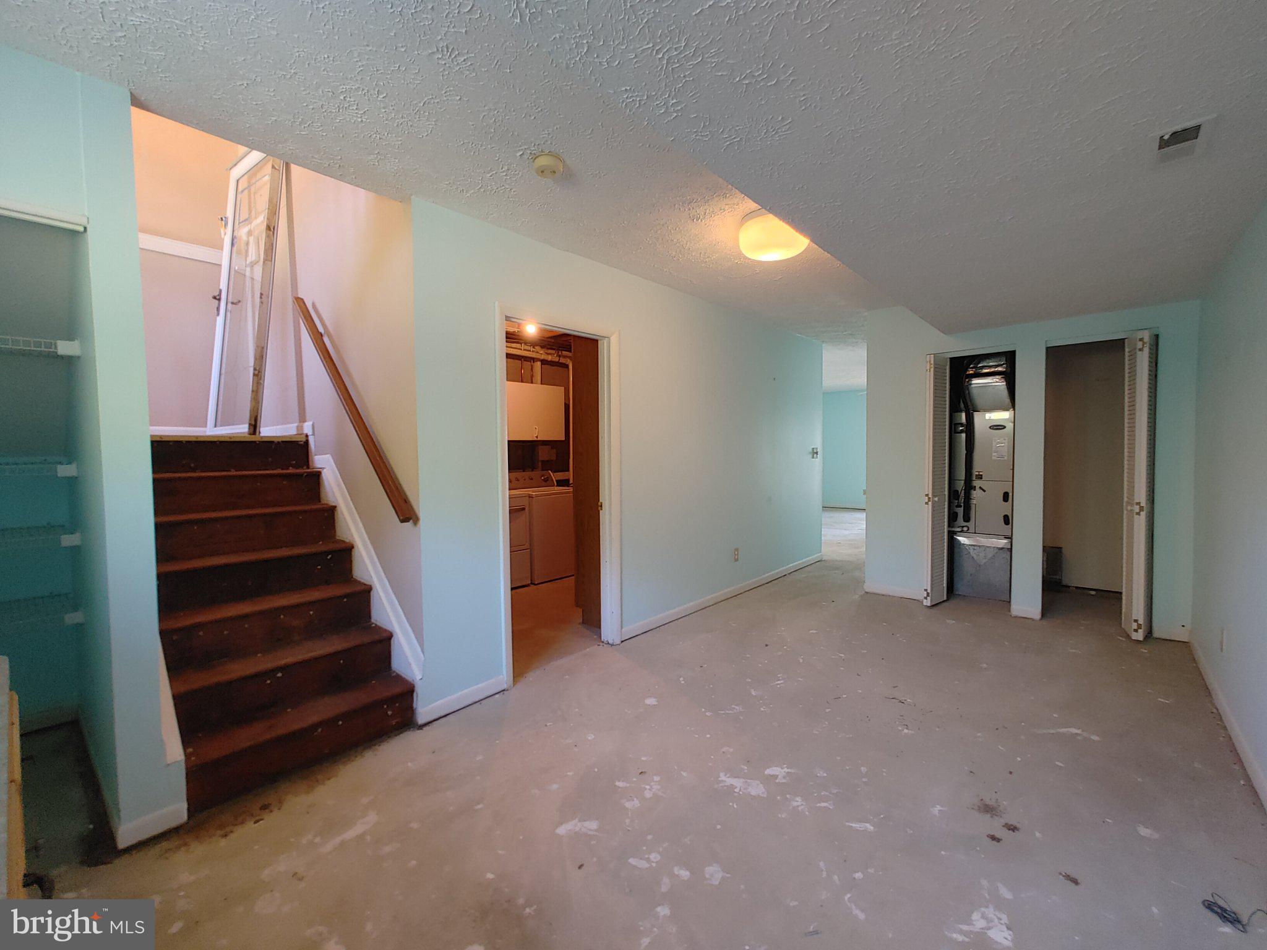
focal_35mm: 15
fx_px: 549
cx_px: 634
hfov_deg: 98.2
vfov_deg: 81.7
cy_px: 475
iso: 350
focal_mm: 1.78
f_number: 1.9
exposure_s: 1/17
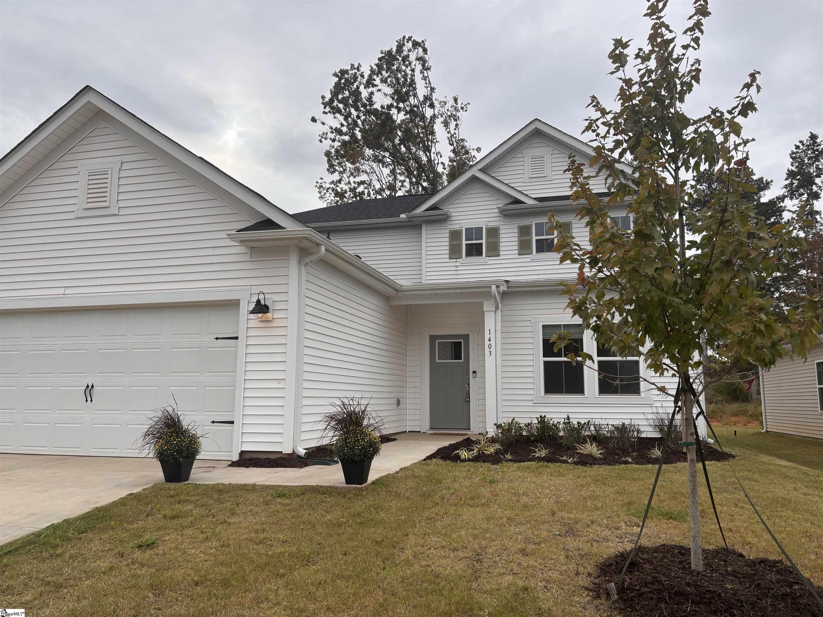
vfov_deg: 53.1
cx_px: 412
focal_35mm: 26
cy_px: 308
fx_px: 618
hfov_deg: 67.3
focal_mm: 5.96
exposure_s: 1/1418
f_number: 1.6
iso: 50
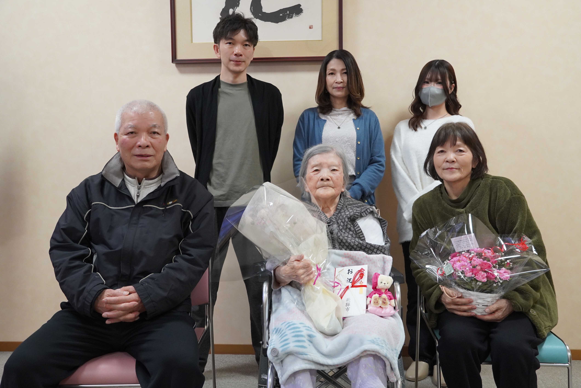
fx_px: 557
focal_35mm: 34
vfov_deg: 38.4
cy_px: 194
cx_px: 290
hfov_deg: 55.1
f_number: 4
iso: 1600
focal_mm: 23
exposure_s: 1/160
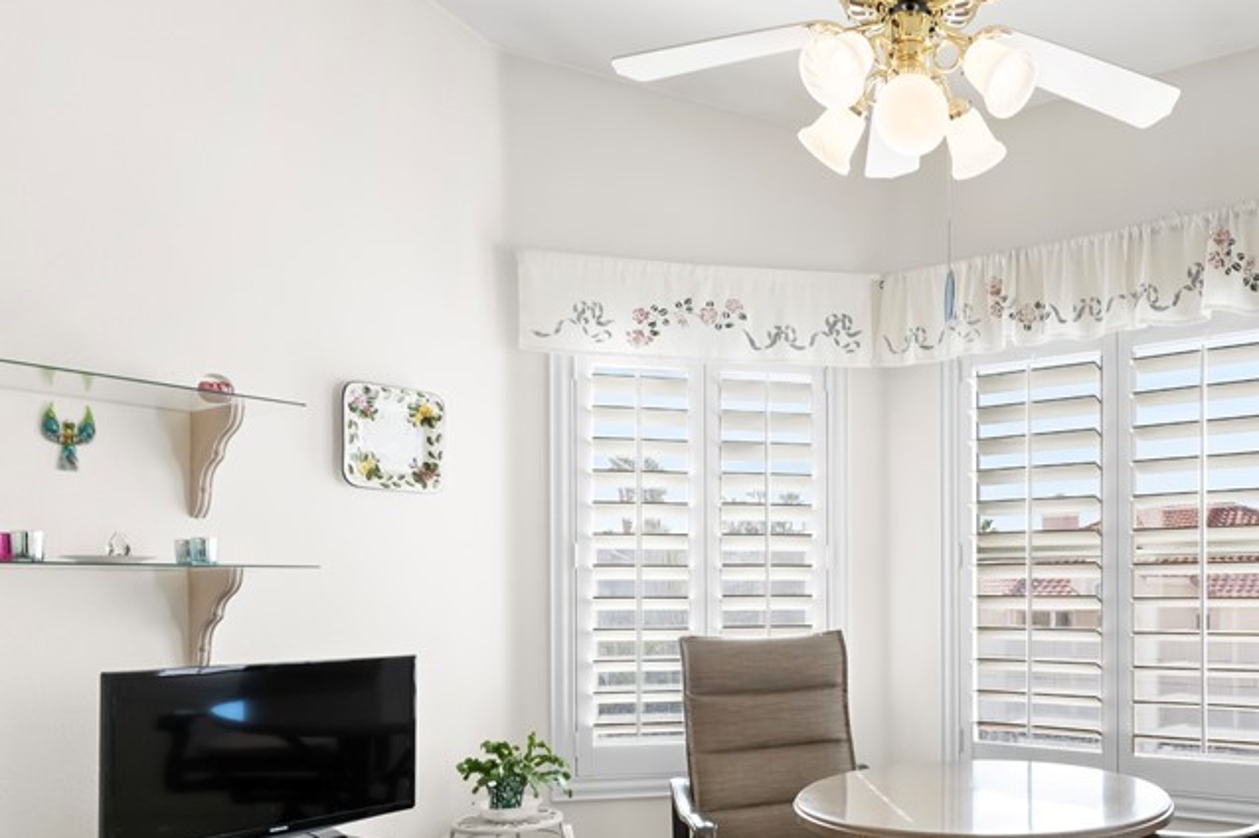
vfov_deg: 43.9
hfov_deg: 60.2
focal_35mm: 29
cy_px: 597
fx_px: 1014
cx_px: 947
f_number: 8
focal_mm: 17
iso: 400
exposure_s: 1/400
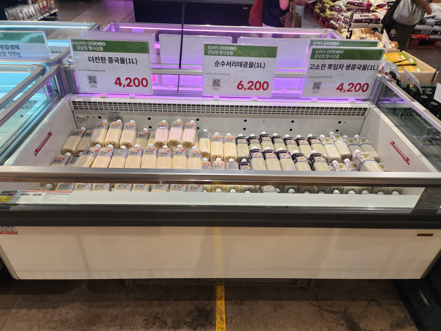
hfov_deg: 71.6
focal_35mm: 24
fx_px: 306
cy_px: 166
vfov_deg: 56.8
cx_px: 220
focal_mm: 5
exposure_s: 1/120
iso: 160
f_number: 1.8
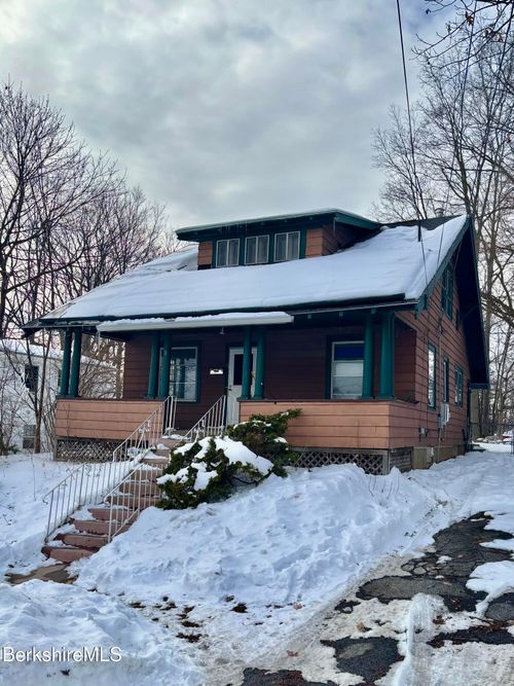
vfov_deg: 67.3
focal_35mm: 26
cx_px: 257
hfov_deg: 53.0
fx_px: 515
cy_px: 343
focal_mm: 5.96
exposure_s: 1/1616
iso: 50
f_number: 1.6
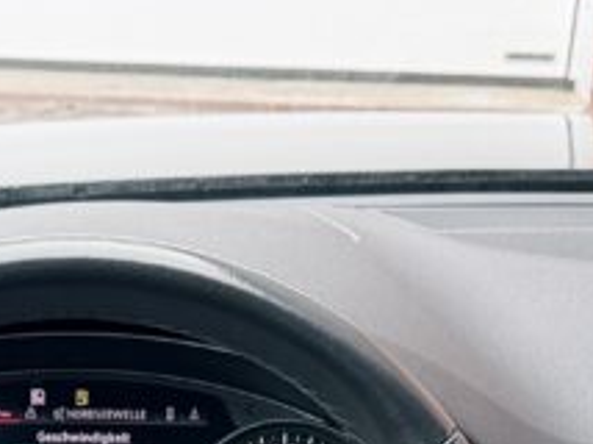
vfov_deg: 11.0
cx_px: 133
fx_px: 1968
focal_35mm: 115
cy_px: 1035
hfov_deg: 17.0
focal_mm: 6.76
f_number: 1.78
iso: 200
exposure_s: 1/53
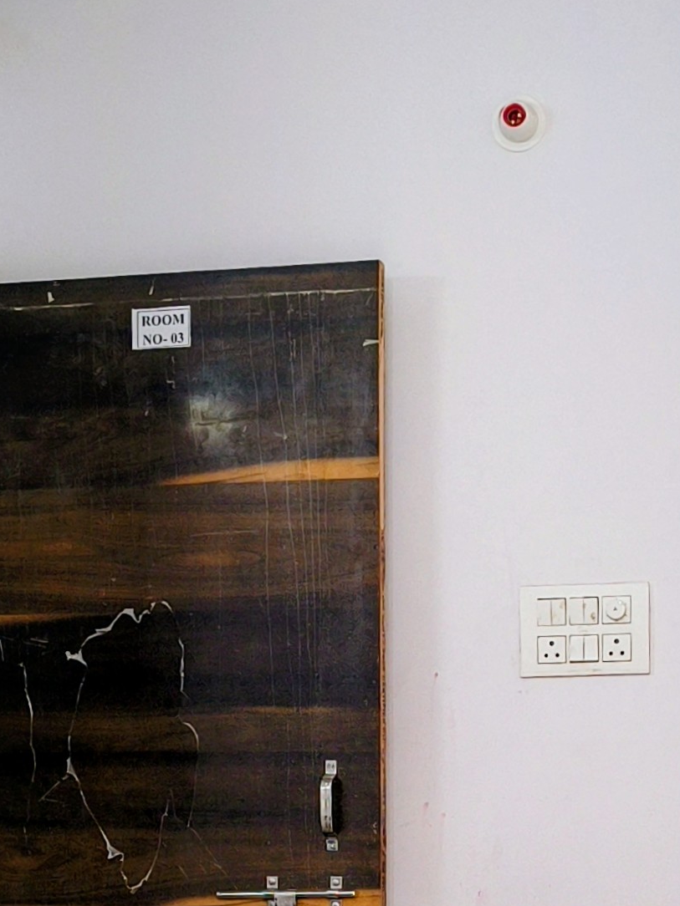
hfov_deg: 16.6
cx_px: 401
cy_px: 886
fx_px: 2331
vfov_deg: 21.3
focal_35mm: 89
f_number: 1.8
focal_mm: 5.56
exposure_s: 1/100
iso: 441
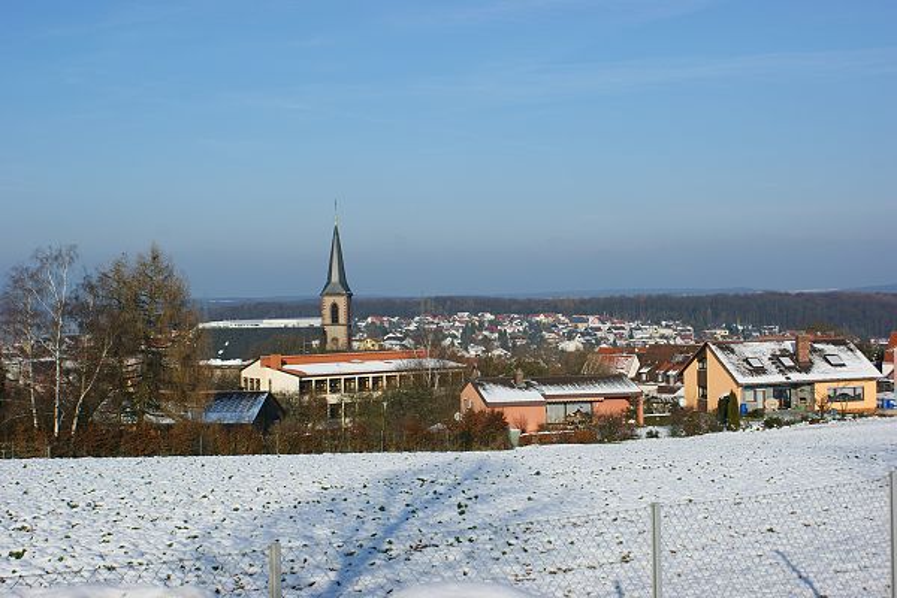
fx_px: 1308
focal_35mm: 52
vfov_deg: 25.8
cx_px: 448
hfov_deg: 37.9
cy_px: 299
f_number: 9
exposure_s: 1/320
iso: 100
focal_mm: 35
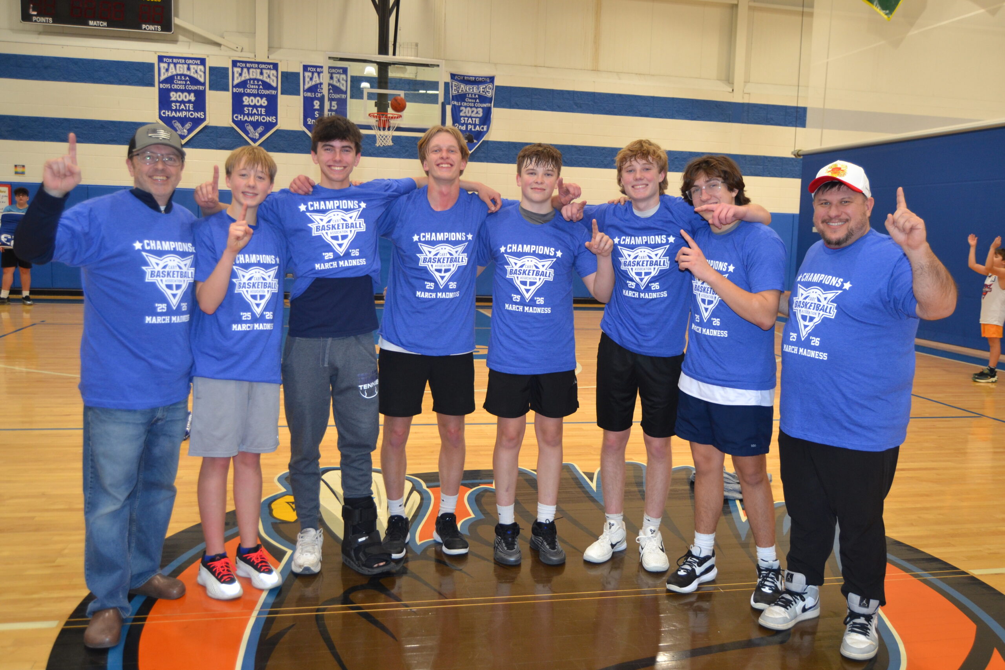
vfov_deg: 43.6
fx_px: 837
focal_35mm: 30
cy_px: 335
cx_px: 502
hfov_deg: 61.9
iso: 640
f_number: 3.5
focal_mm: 20
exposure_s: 1/60
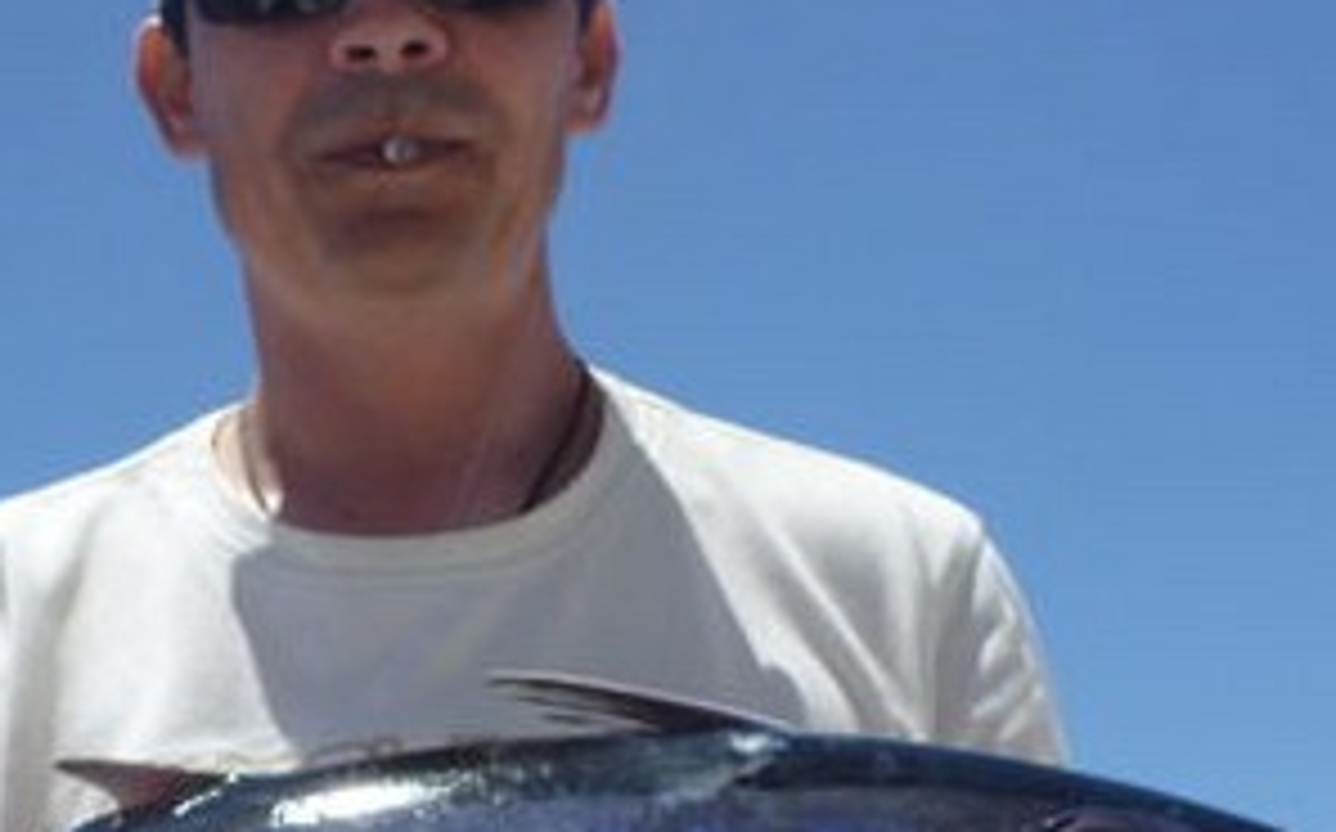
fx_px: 2292
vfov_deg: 20.4
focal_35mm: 63
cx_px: 387
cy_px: 607
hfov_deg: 32.1
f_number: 3.3
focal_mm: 4.9
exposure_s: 1/1300
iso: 100
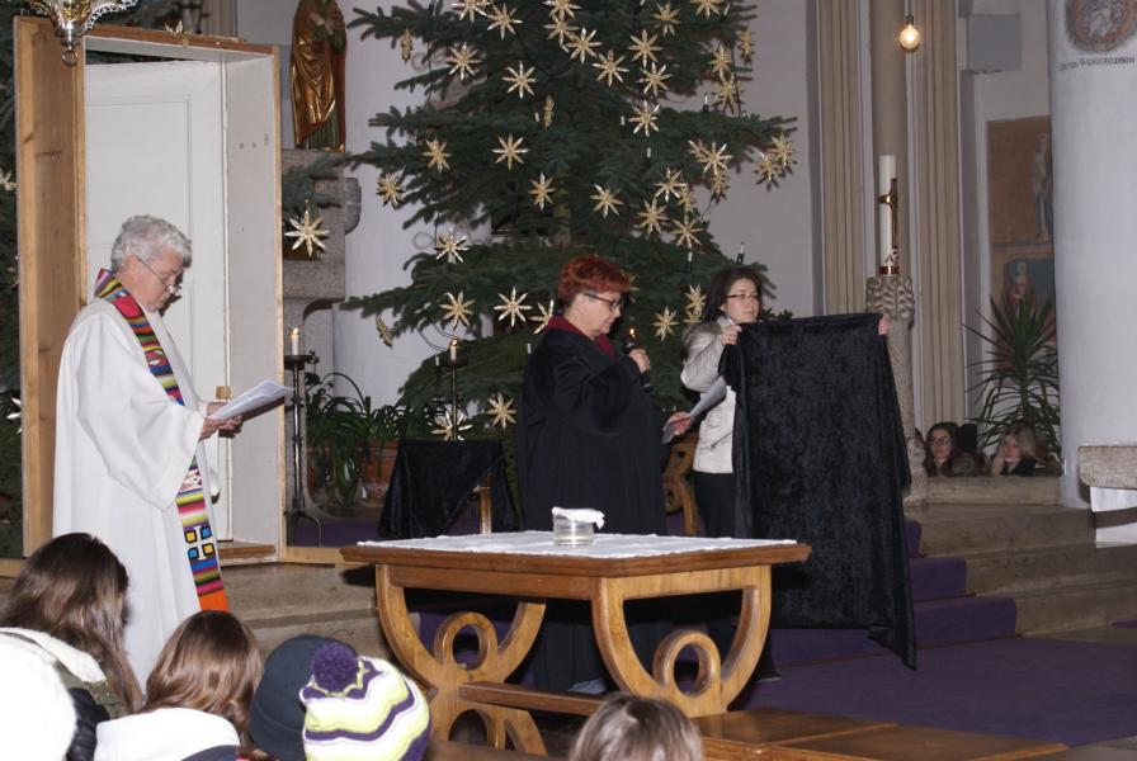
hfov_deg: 27.0
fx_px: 2372
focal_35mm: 75
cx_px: 568
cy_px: 380
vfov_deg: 18.2
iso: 400
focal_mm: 50
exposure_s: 1/80
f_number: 5.6
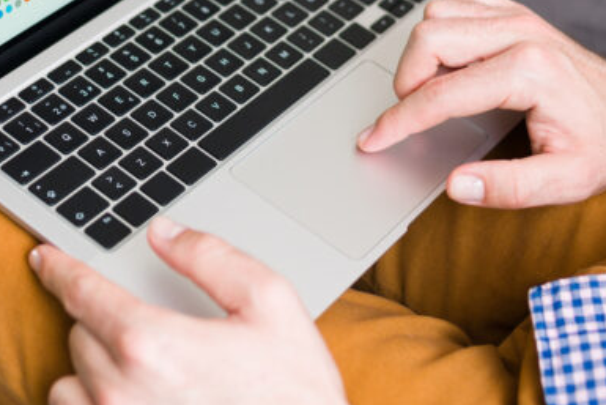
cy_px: -23
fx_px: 1566
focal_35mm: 93
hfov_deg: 21.9
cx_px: 335
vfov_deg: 14.4
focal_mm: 35
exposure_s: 1/200
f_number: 1.8
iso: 400
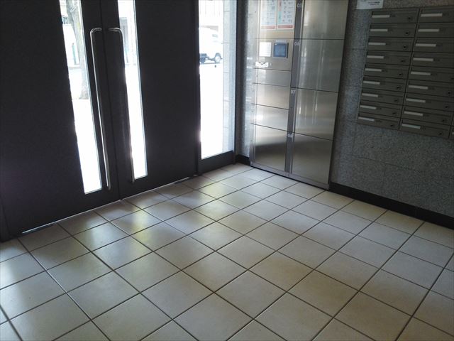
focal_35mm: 27
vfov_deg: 51.4
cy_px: 170
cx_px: 227
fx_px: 354
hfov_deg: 65.3
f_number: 2.4
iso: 90
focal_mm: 2.87
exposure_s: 1/30.3
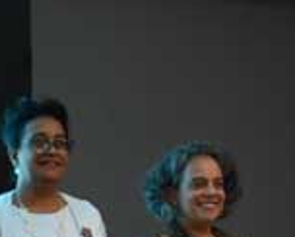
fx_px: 1932
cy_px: 337
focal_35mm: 221
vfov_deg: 6.9
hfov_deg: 8.2
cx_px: -351
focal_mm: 35
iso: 1250
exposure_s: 1/160
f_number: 4.5
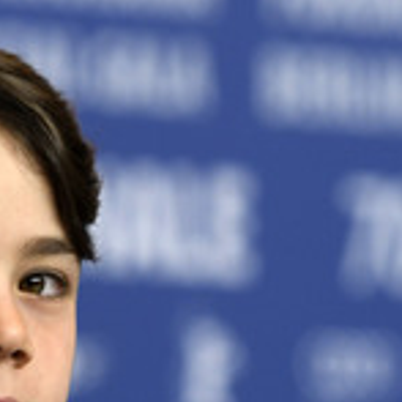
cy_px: 386
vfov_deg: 4.5
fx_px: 5137
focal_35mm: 391
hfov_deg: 4.5
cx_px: -89
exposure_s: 1/320
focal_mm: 150
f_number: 3.5
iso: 800
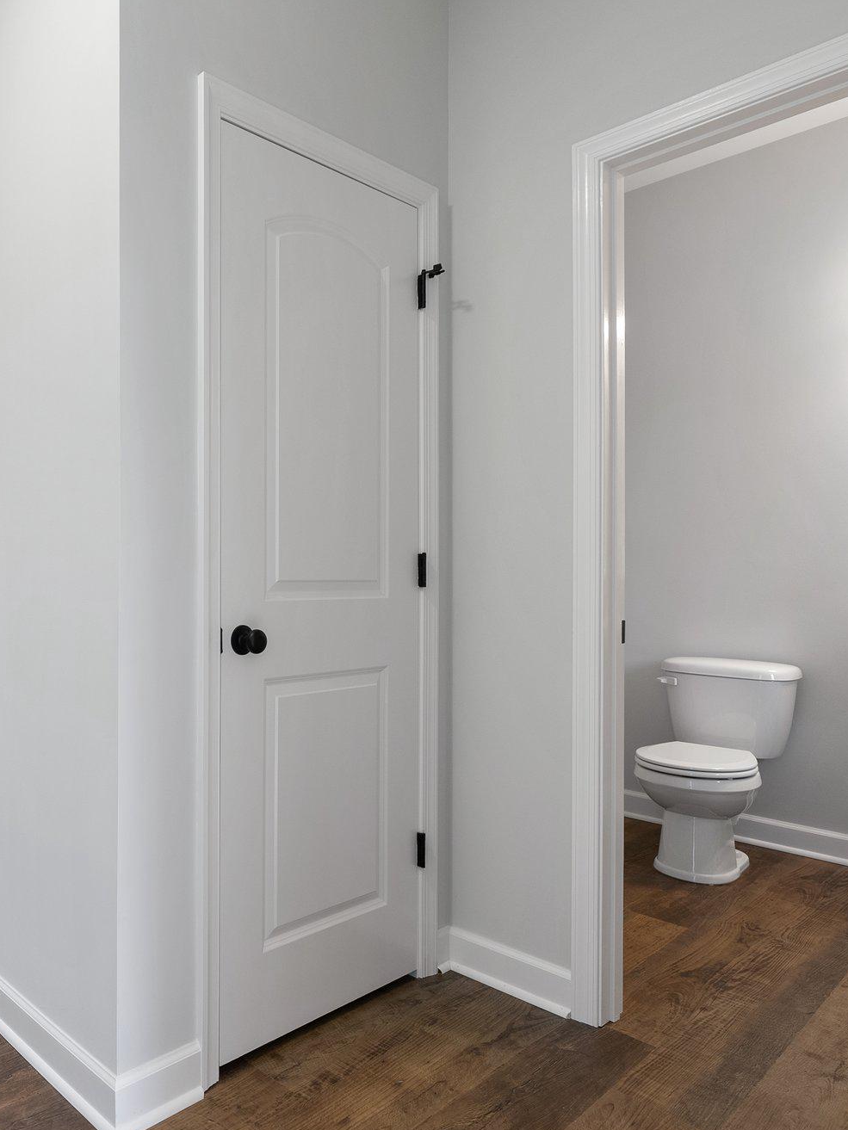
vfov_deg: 71.6
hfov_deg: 52.3
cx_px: 144
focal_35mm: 24
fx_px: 784
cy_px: 553
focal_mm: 16
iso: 640
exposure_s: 1/10
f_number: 8
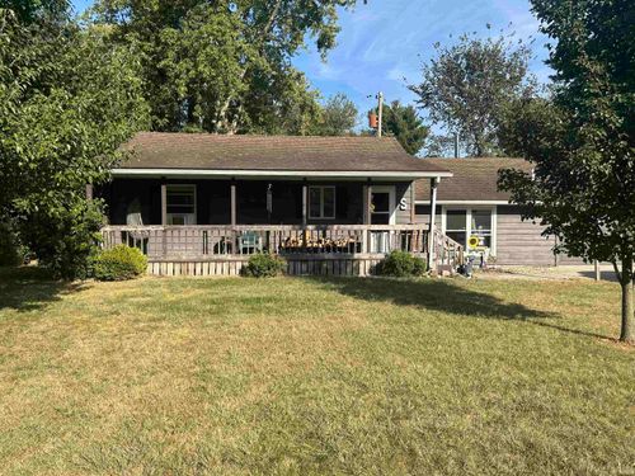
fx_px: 477
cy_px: 238
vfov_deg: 53.1
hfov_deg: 67.3
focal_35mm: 26
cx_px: 318
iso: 50
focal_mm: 5.7
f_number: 1.5
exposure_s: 1/2571
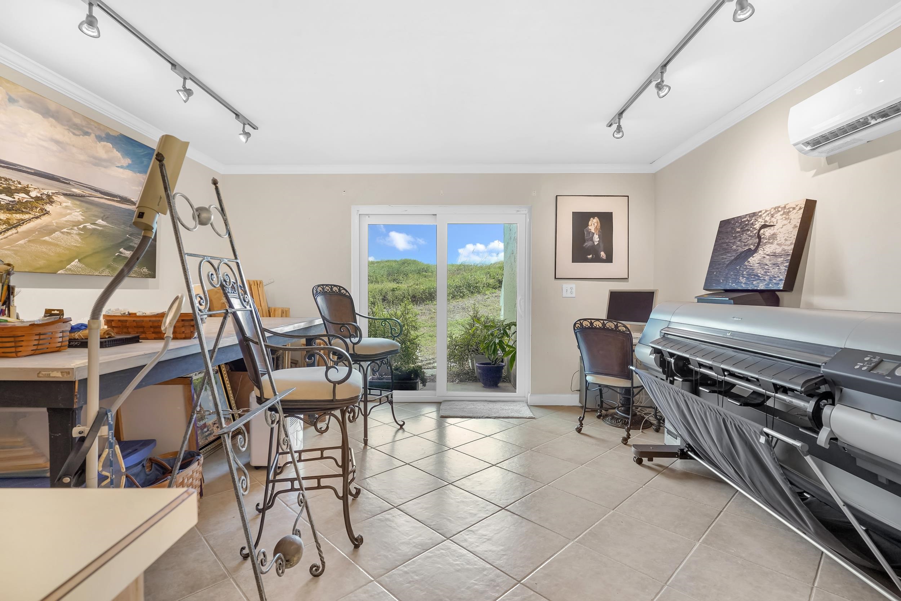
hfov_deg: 93.3
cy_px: 300
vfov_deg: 70.4
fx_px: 425
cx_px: 450
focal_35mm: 17
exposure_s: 1/6
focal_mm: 17
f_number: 8
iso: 100
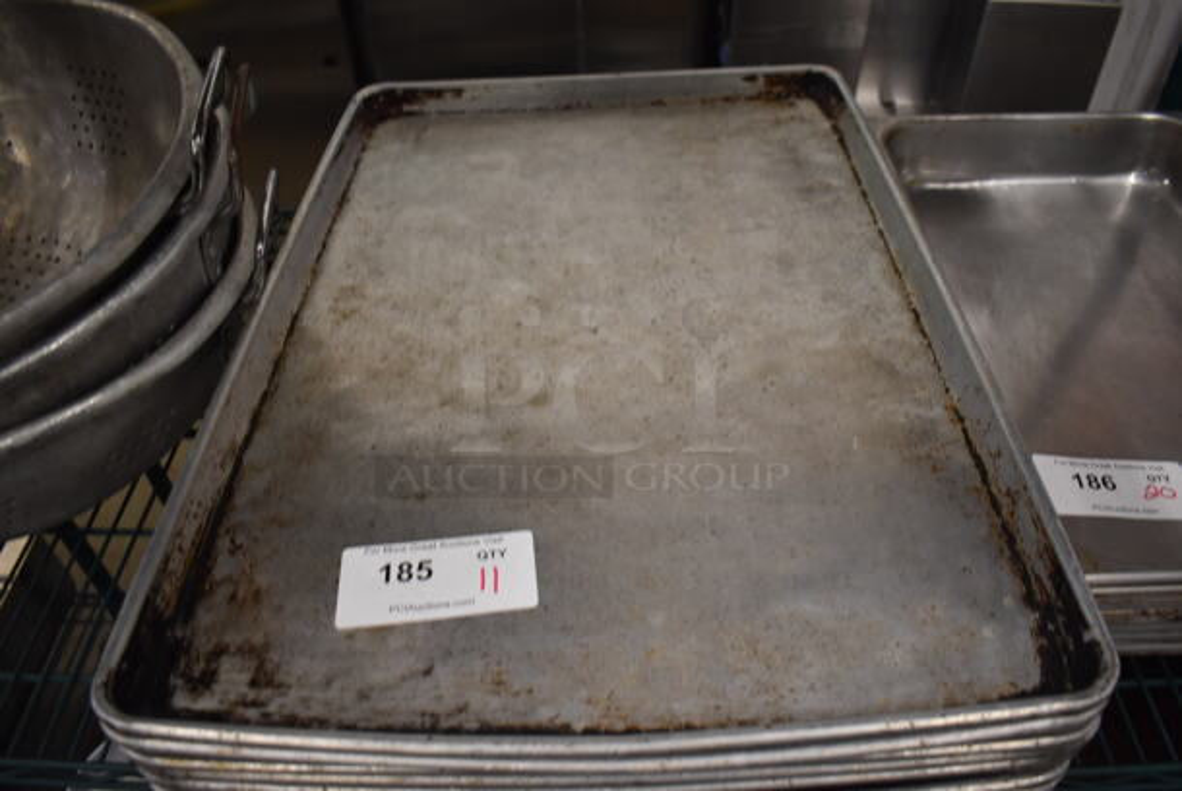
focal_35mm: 27
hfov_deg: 67.3
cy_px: 396
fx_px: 887
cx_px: 591
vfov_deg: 48.0
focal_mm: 18
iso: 1000
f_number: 3.5
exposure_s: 1/125
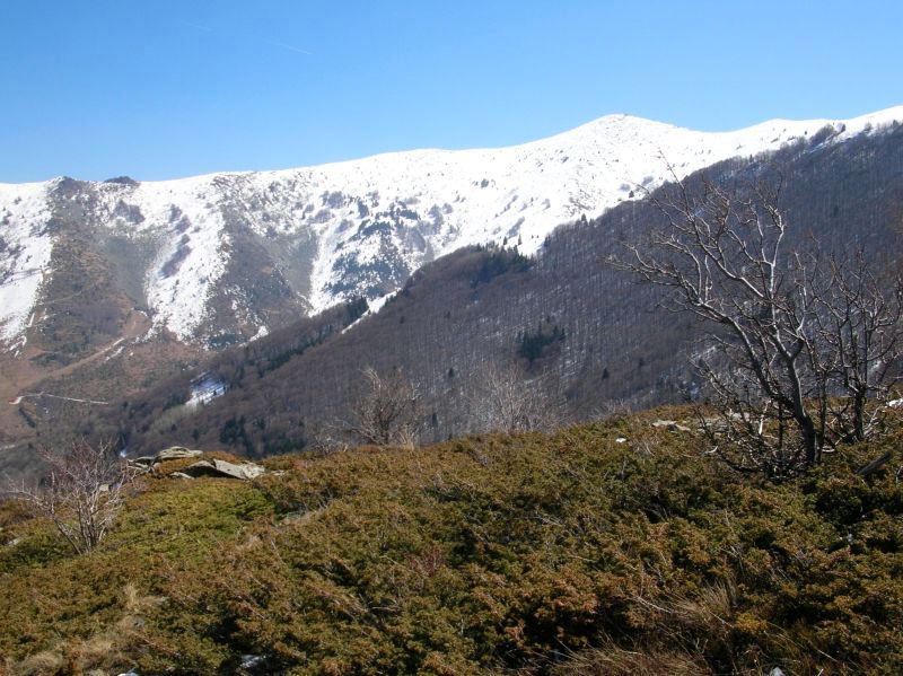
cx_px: 452
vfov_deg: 40.7
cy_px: 338
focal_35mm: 35
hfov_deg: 52.7
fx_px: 912
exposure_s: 1/300
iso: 50
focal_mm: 5.8
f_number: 5.6
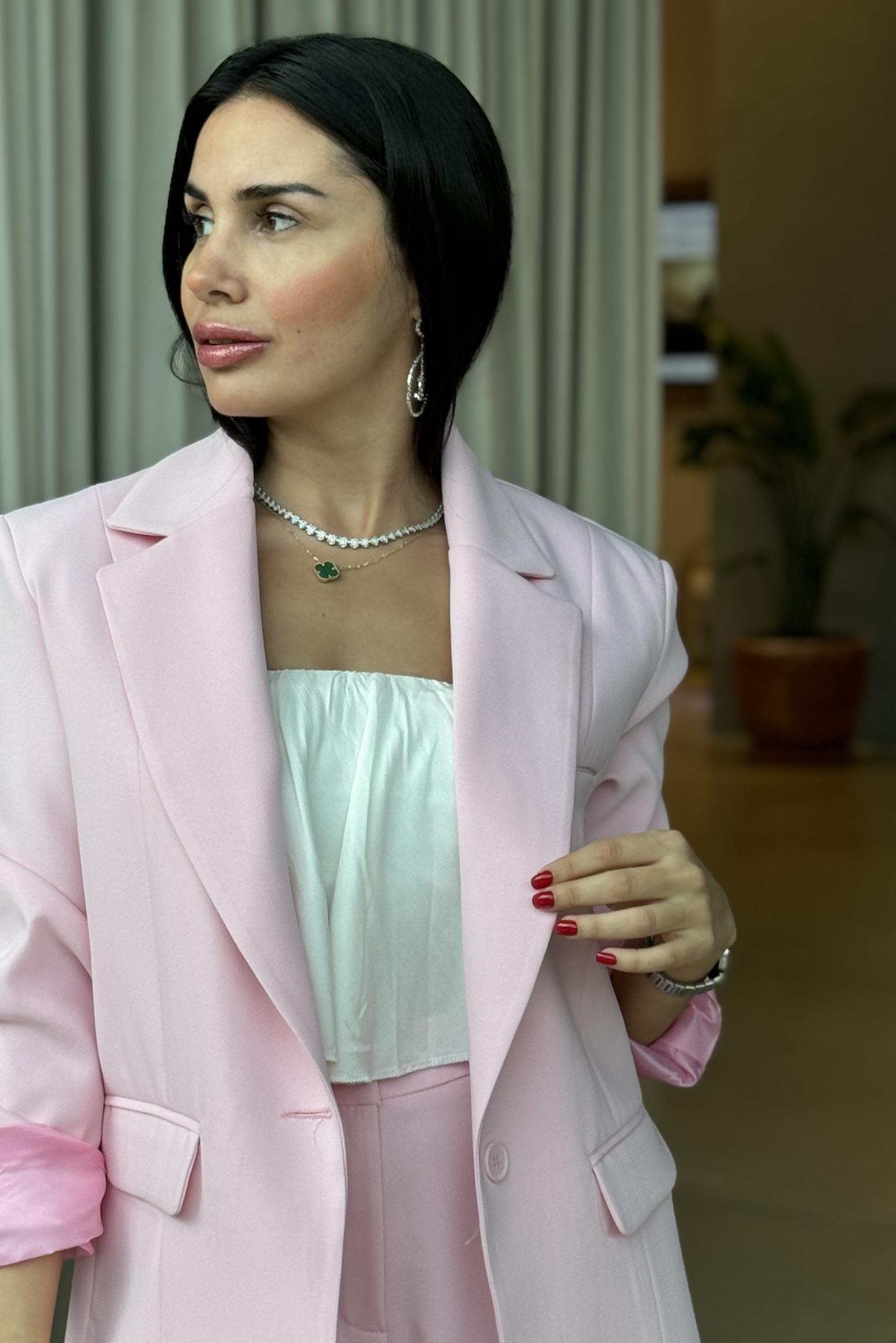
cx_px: 306
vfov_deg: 24.1
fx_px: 3135
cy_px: 817
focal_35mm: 84
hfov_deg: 16.2
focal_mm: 6.86
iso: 64
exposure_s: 1/172
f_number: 1.78
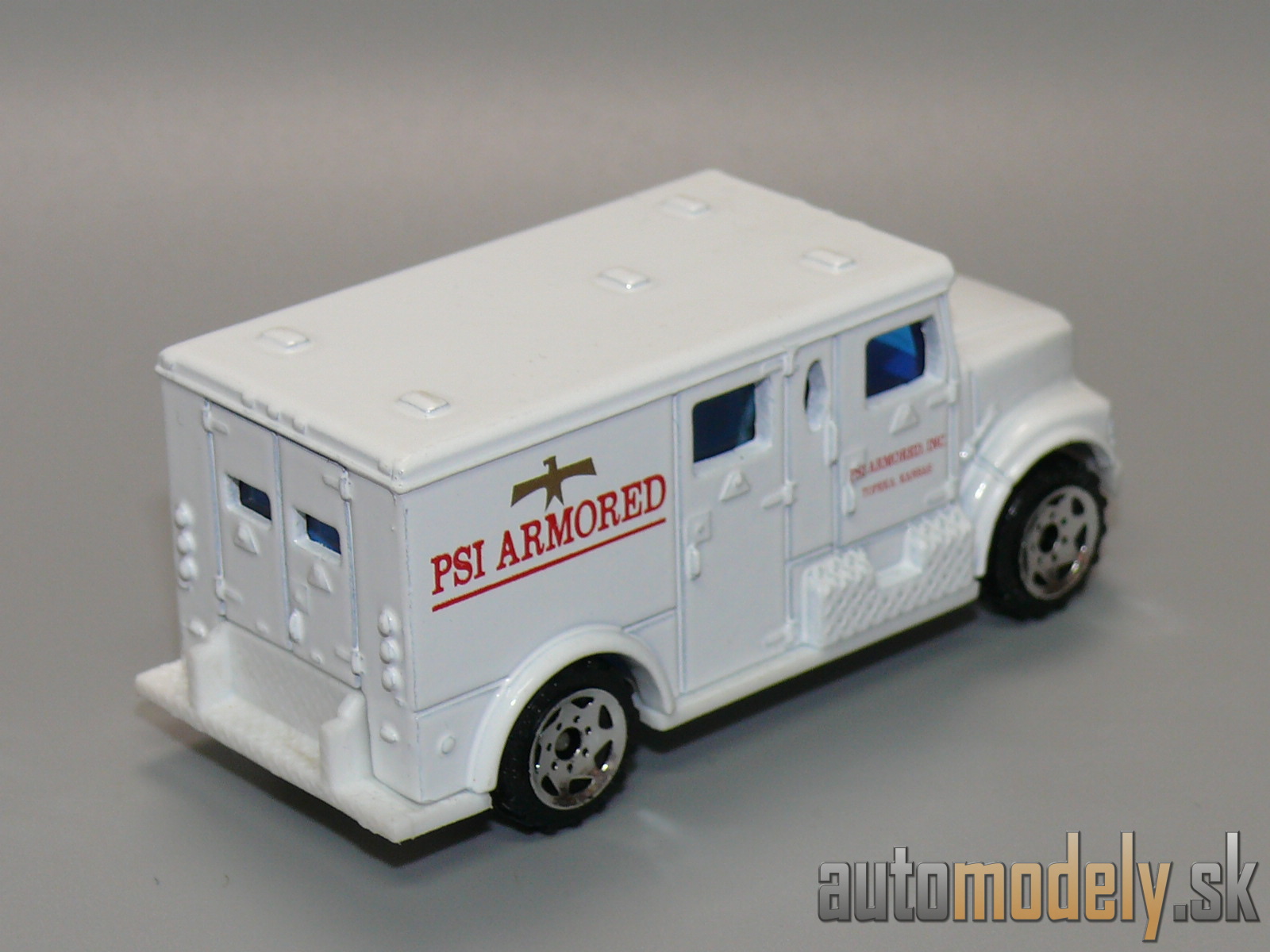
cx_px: 635
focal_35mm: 117
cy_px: 476
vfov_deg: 12.7
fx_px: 4293
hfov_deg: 16.8
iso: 100
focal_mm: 14.4
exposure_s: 1/30
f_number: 4
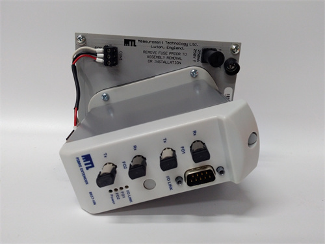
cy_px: 122
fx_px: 253
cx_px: 162
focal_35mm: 27
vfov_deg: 51.4
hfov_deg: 65.3
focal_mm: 3.79
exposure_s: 1/33
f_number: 2
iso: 231
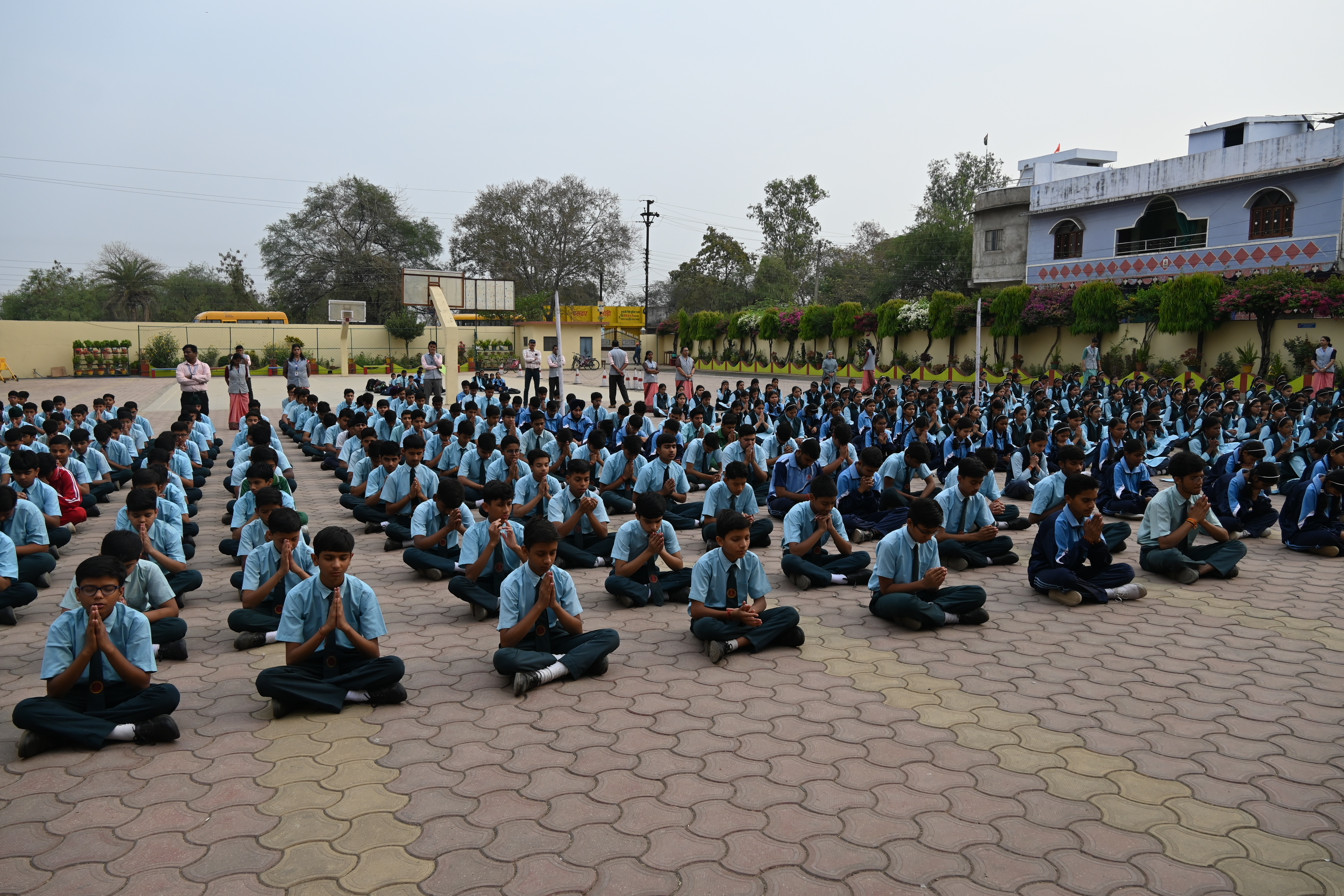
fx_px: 1008
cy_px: 448
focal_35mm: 27
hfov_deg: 67.4
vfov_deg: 47.9
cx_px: 672
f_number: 5.6
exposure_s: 1/250
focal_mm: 18
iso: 125
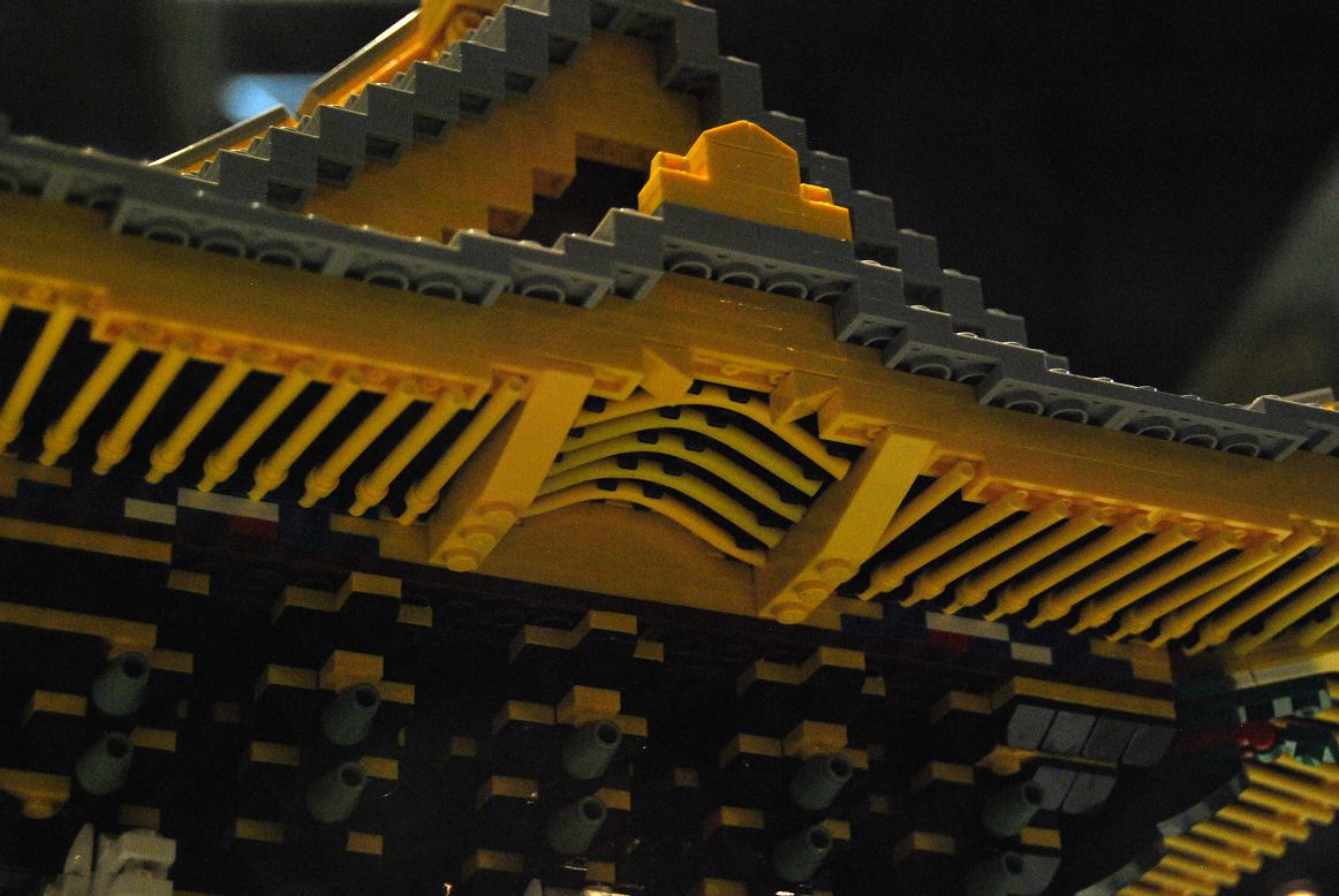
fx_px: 3072
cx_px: 670
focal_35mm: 82
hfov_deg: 24.6
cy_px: 448
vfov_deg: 16.6
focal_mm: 55
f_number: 5.6
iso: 800
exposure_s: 1/25
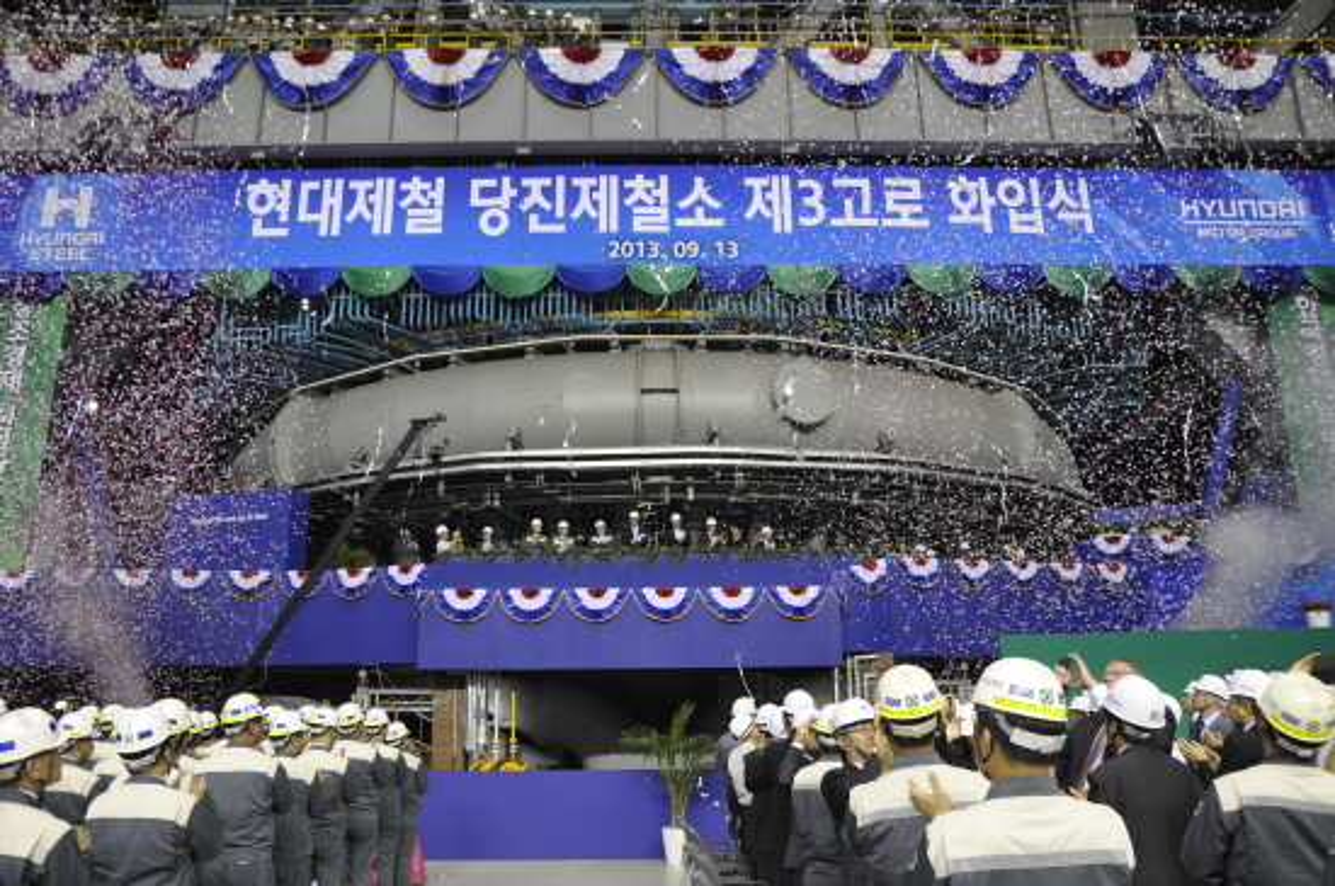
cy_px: 443
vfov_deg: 47.8
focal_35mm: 27
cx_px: 668
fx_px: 1000
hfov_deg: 67.5
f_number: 4
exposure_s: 1/60
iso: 400
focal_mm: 18
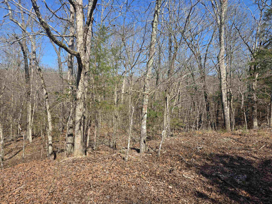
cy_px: 102
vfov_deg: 58.9
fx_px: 181
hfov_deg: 73.9
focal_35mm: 23
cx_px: 136
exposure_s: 1/3151
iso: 80
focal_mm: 6.3
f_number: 1.7
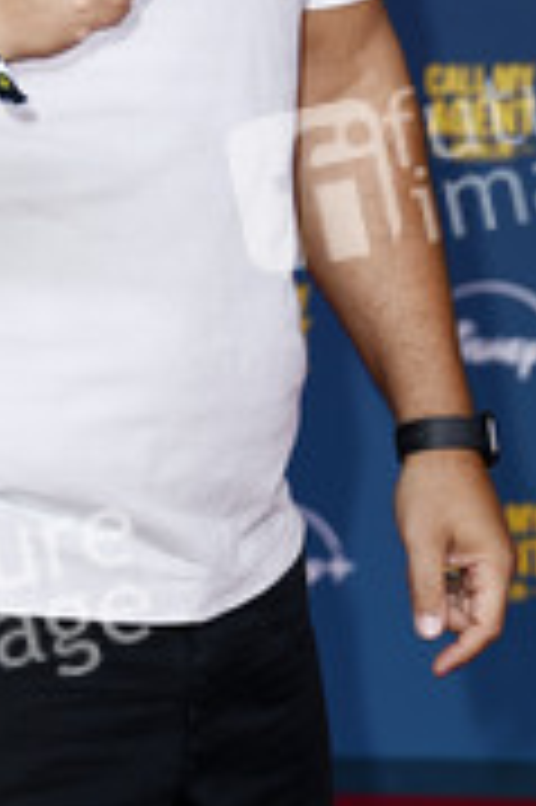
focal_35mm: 224
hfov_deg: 6.1
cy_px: -59
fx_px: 5012
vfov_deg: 9.1
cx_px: 50
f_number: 5.6
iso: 800
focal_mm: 100
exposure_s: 1/250
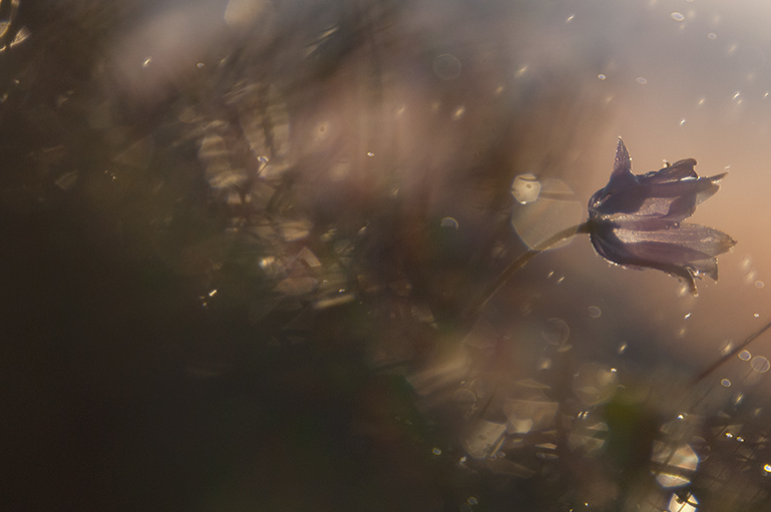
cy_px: 245
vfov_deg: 2.9
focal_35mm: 468
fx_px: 10012
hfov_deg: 4.4
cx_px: 404
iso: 200
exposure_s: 1/8000
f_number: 2.8
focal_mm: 200
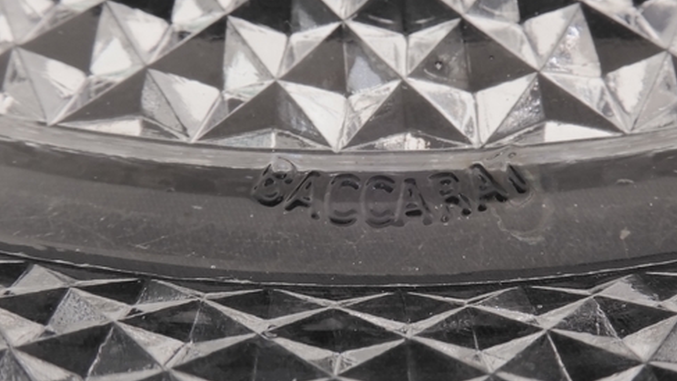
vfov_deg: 25.4
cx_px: 386
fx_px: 844
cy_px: 181
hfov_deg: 43.6
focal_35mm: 47
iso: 360
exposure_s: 1/20
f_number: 5
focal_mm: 6.2
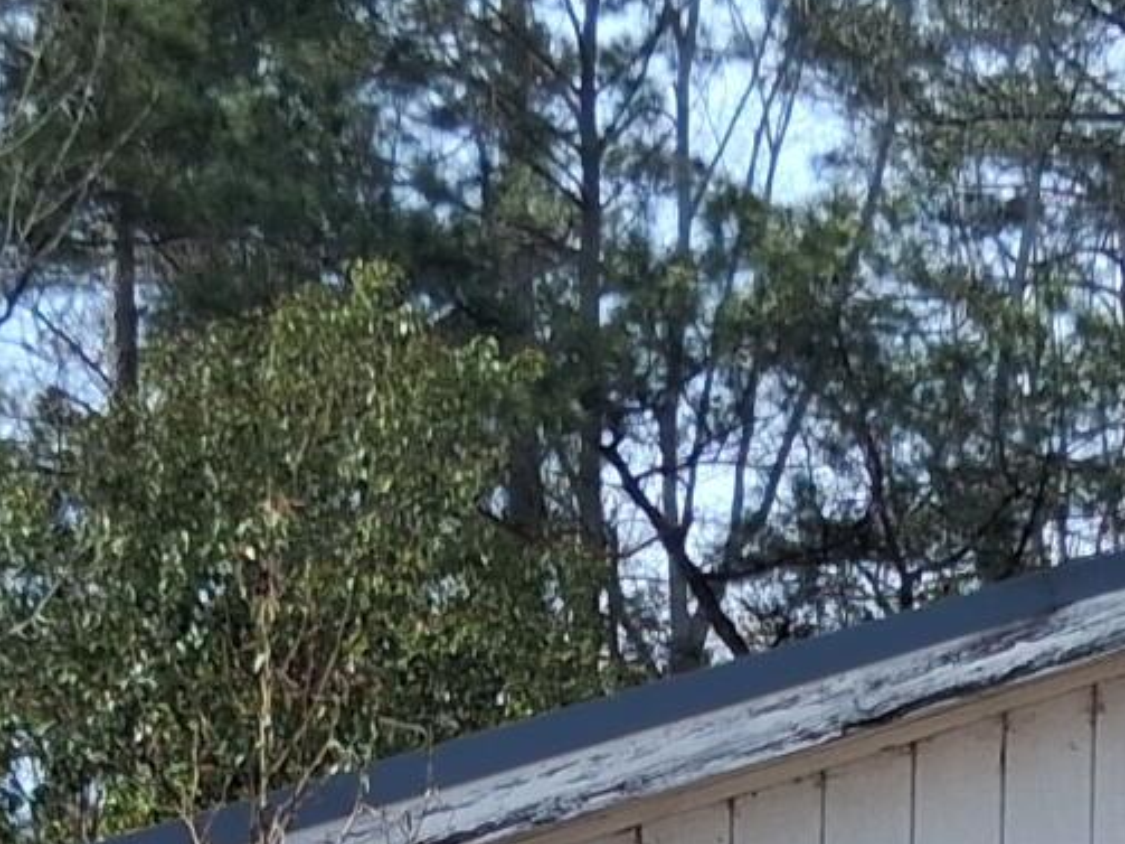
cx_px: 848
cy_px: 2004
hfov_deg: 12.7
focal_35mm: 155
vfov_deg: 8.7
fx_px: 5036
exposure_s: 1/355
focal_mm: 3.98
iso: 25
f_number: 1.8
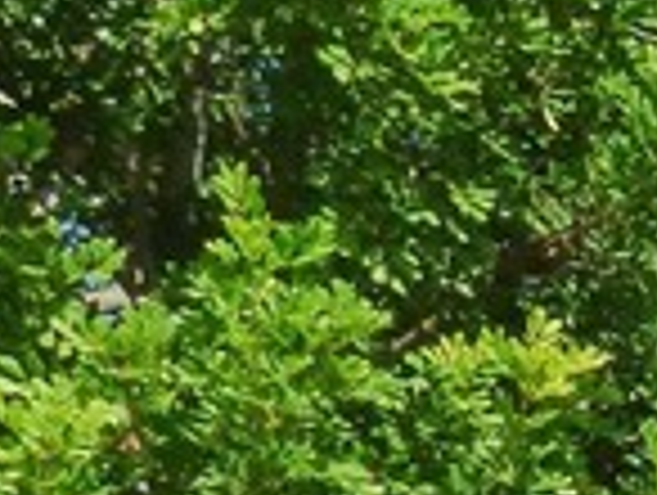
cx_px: 1580
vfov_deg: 9.6
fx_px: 2662
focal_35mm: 140
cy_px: 1112
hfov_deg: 11.6
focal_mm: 3.58
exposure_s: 1/800
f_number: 4.5
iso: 200
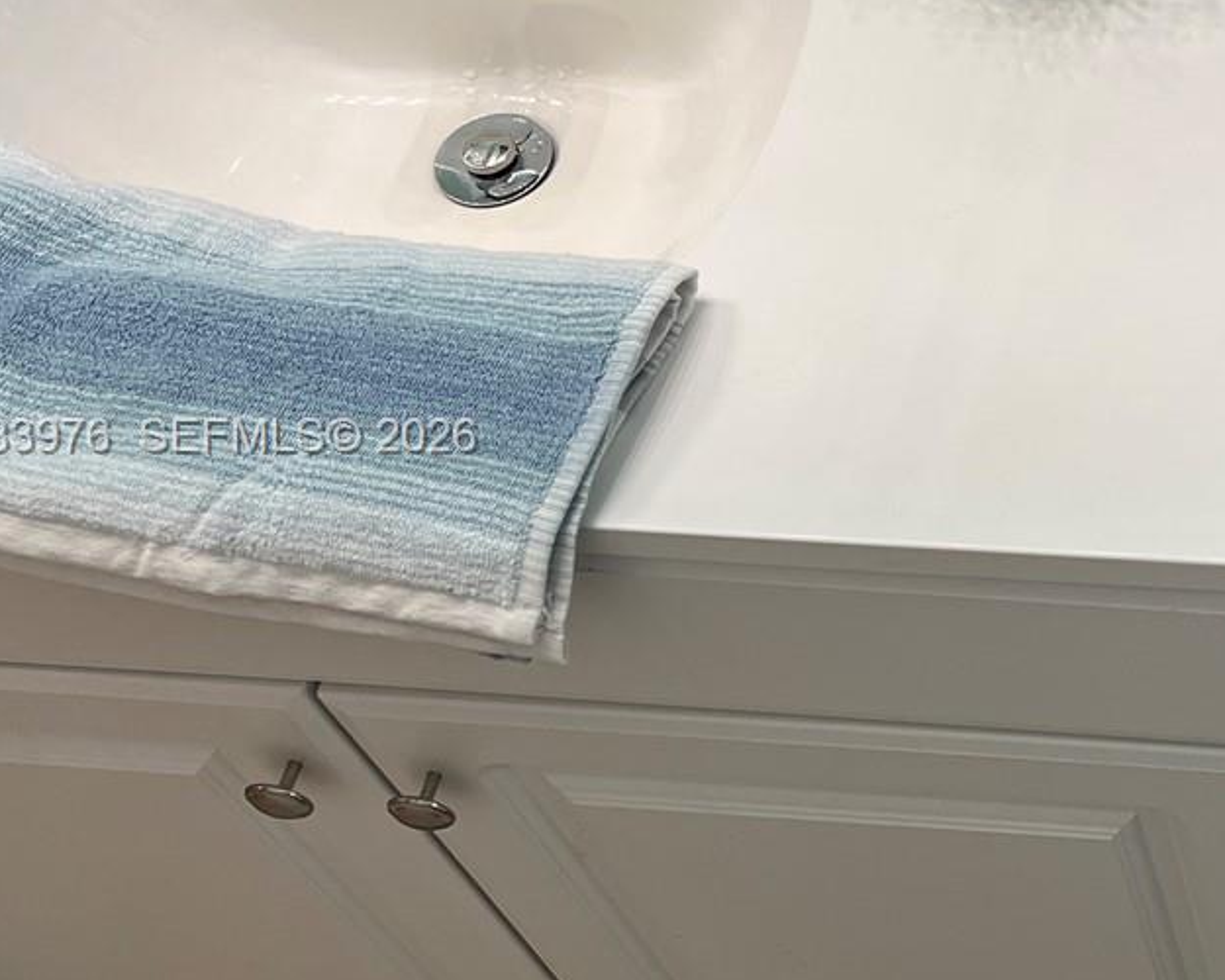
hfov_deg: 26.2
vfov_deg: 23.5
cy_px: 439
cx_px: 1435
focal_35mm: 65
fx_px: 2357
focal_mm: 5.7
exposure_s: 1/120
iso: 125
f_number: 1.5
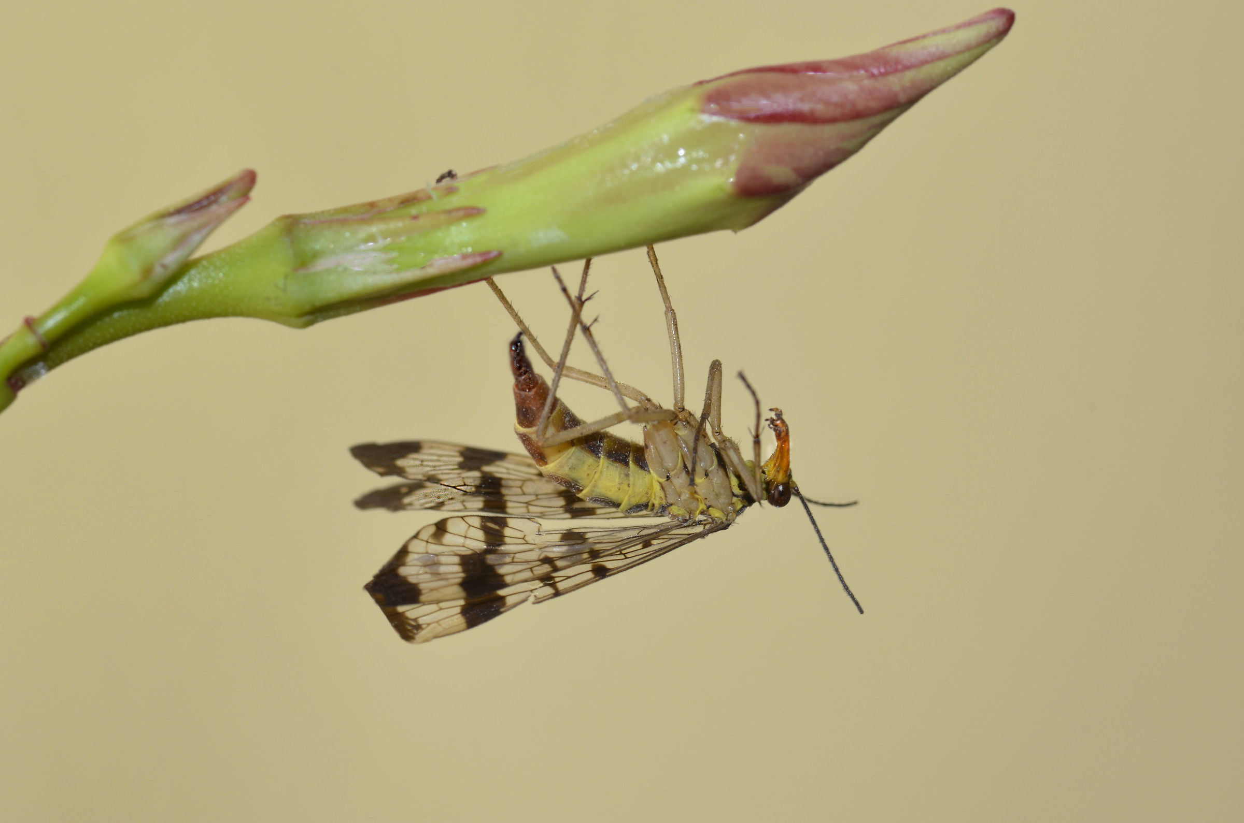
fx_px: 5431
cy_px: 412
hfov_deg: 13.1
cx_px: 622
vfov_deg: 8.7
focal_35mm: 158
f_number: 18
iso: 125
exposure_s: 1/10
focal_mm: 105
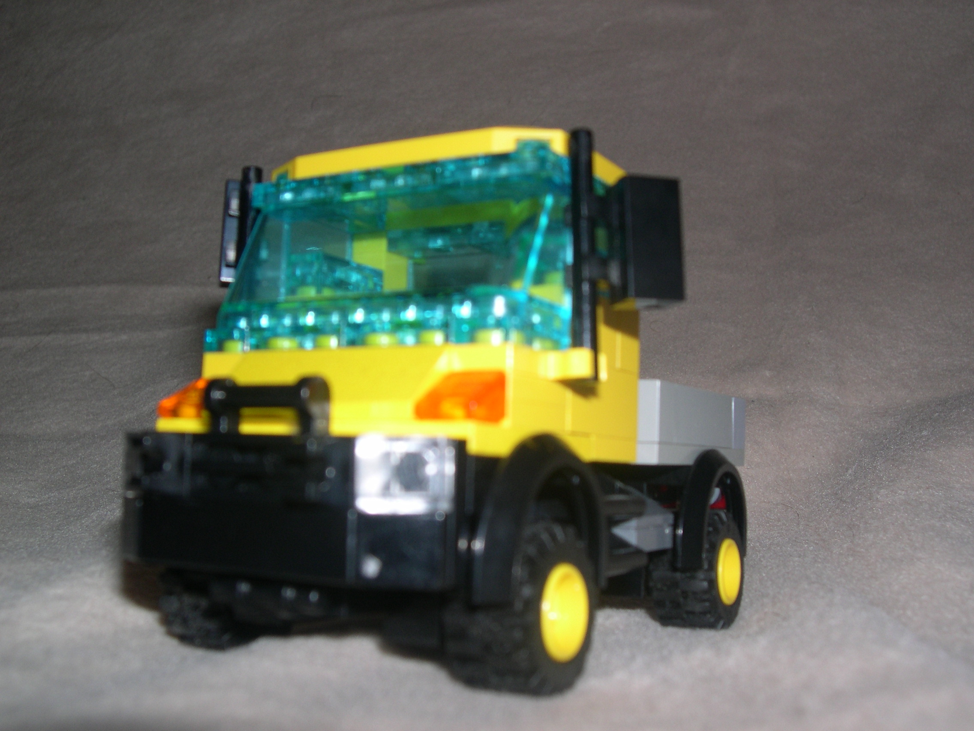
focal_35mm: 38
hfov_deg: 49.0
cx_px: 487
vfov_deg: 37.7
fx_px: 1069
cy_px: 366
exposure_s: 1/60
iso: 100
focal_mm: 8
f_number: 7.6
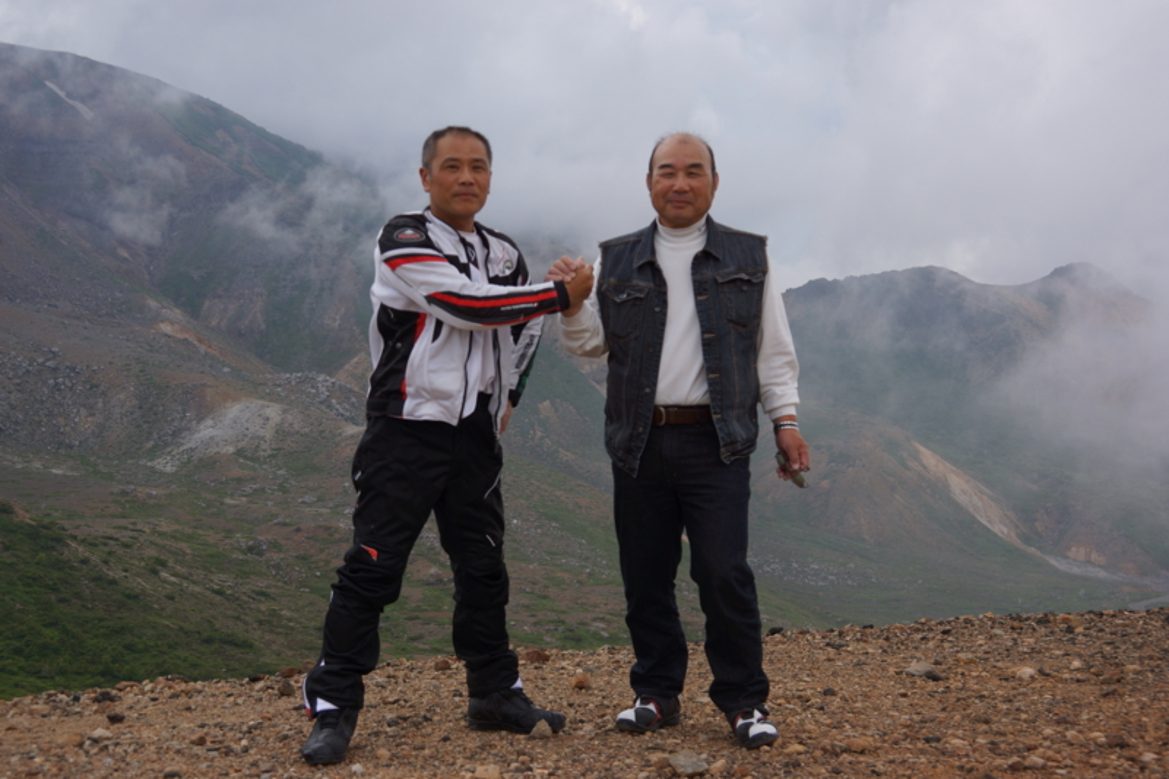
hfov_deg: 45.4
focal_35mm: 43
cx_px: 584
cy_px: 390
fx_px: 1396
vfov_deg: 31.2
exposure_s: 1/800
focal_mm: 29
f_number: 5
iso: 100
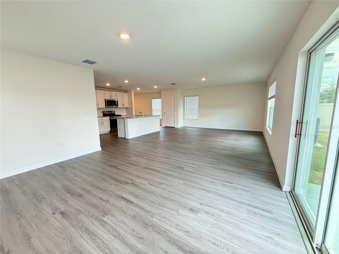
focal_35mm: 14
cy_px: 127
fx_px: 137
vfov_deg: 85.7
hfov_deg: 102.1
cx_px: 170
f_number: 2.2
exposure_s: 1/120
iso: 320
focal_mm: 2.22
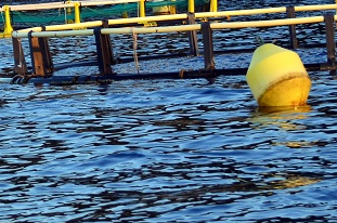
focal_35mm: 304
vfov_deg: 4.5
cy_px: -4
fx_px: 2840
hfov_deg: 6.7
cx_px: -87
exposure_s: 1/250
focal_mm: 70
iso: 220
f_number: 4.5
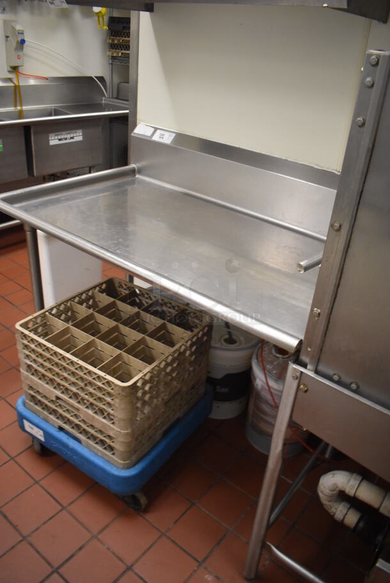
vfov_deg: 67.3
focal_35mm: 27
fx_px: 438
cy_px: 292
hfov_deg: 48.0
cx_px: 195
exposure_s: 1/125
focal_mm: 18
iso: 2500
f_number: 3.5
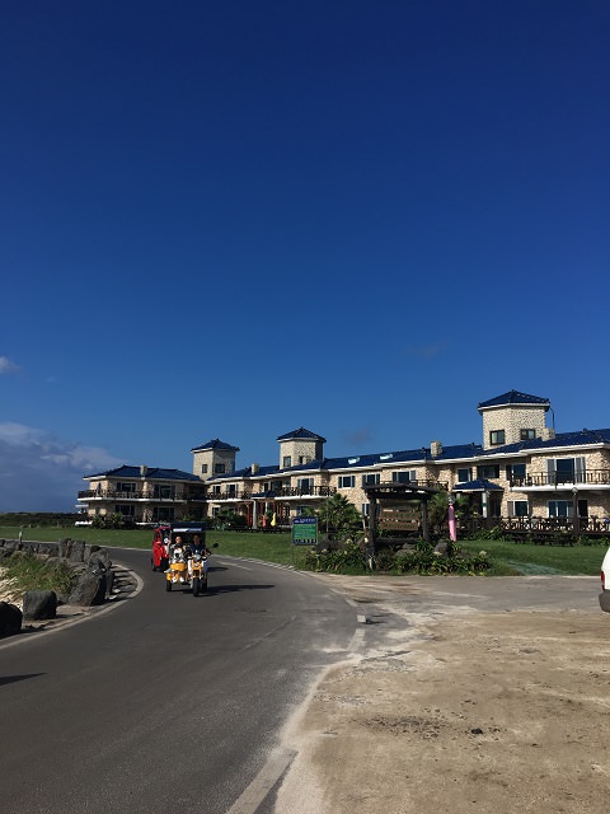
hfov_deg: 48.2
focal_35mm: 29
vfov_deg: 61.7
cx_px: 305
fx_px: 681
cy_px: 407
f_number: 2.2
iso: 25
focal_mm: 4.15
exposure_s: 1/2137
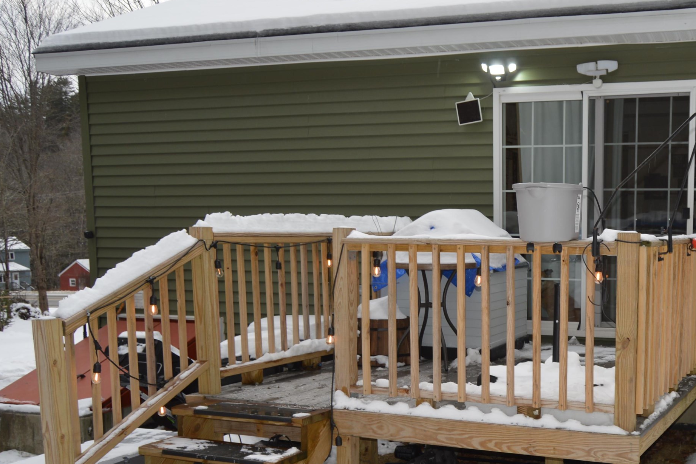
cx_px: 527
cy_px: 347
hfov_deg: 42.2
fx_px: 870
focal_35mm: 45
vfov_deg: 29.4
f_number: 5
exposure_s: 1/200
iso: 100
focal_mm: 18
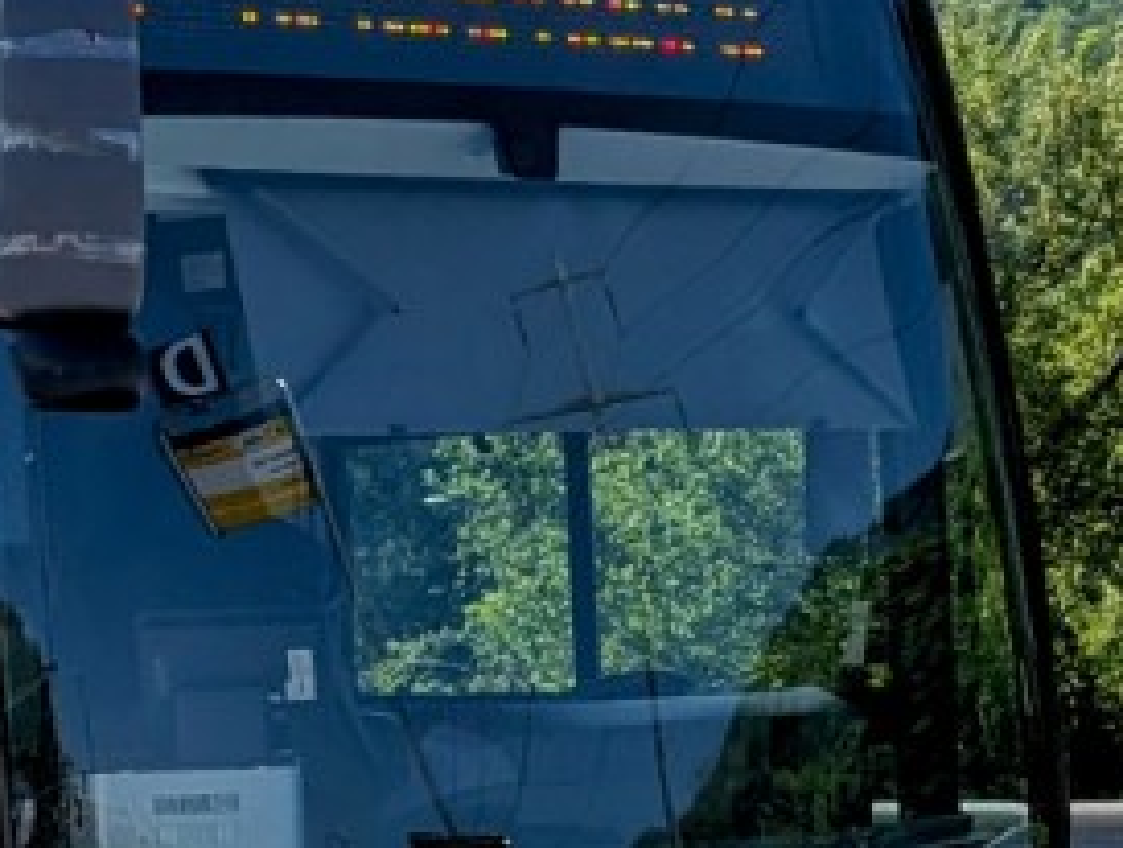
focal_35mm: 126
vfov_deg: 11.8
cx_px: -740
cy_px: 572
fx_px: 4097
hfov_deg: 14.2
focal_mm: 6.9
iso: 21
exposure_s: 1/1783
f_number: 1.68
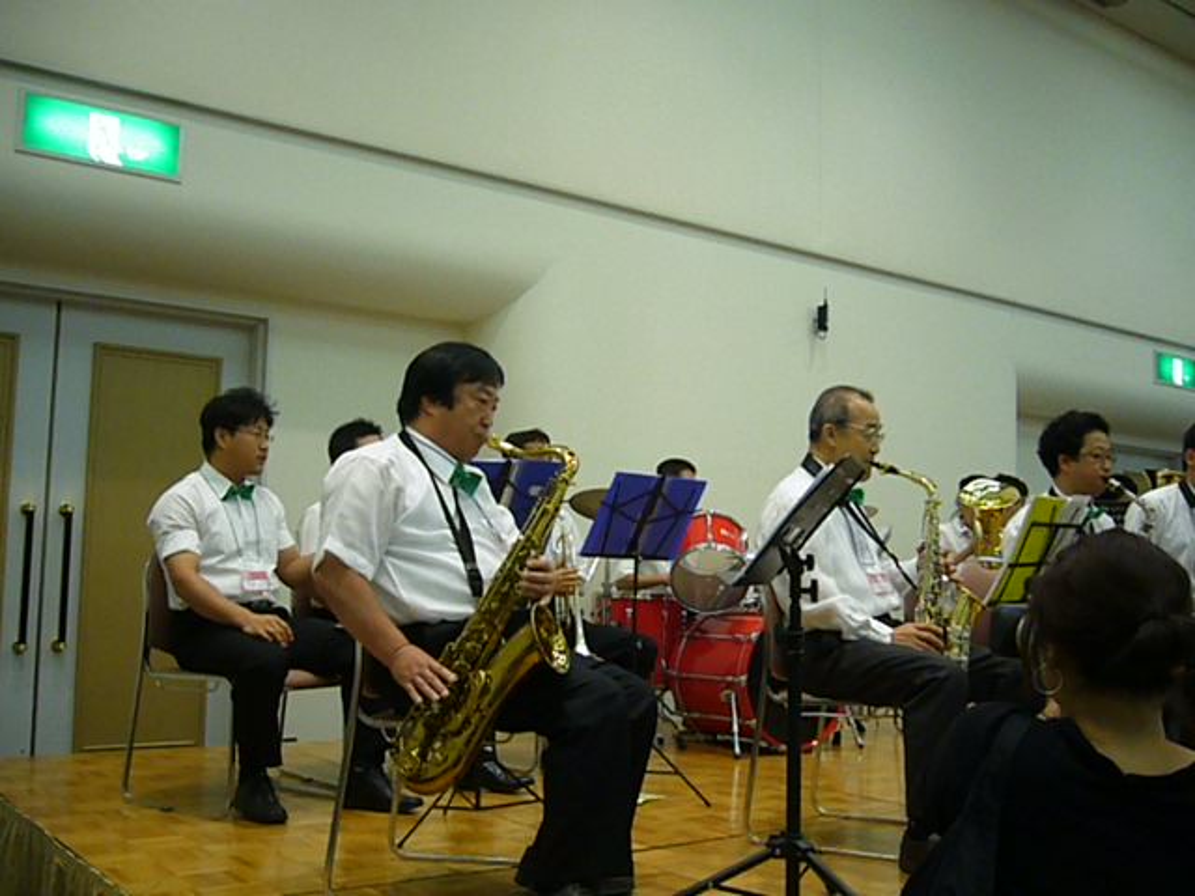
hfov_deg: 52.6
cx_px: 598
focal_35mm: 35
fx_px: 1208
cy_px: 448
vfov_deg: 40.7
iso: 80
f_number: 2.8
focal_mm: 5.8
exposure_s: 1/30
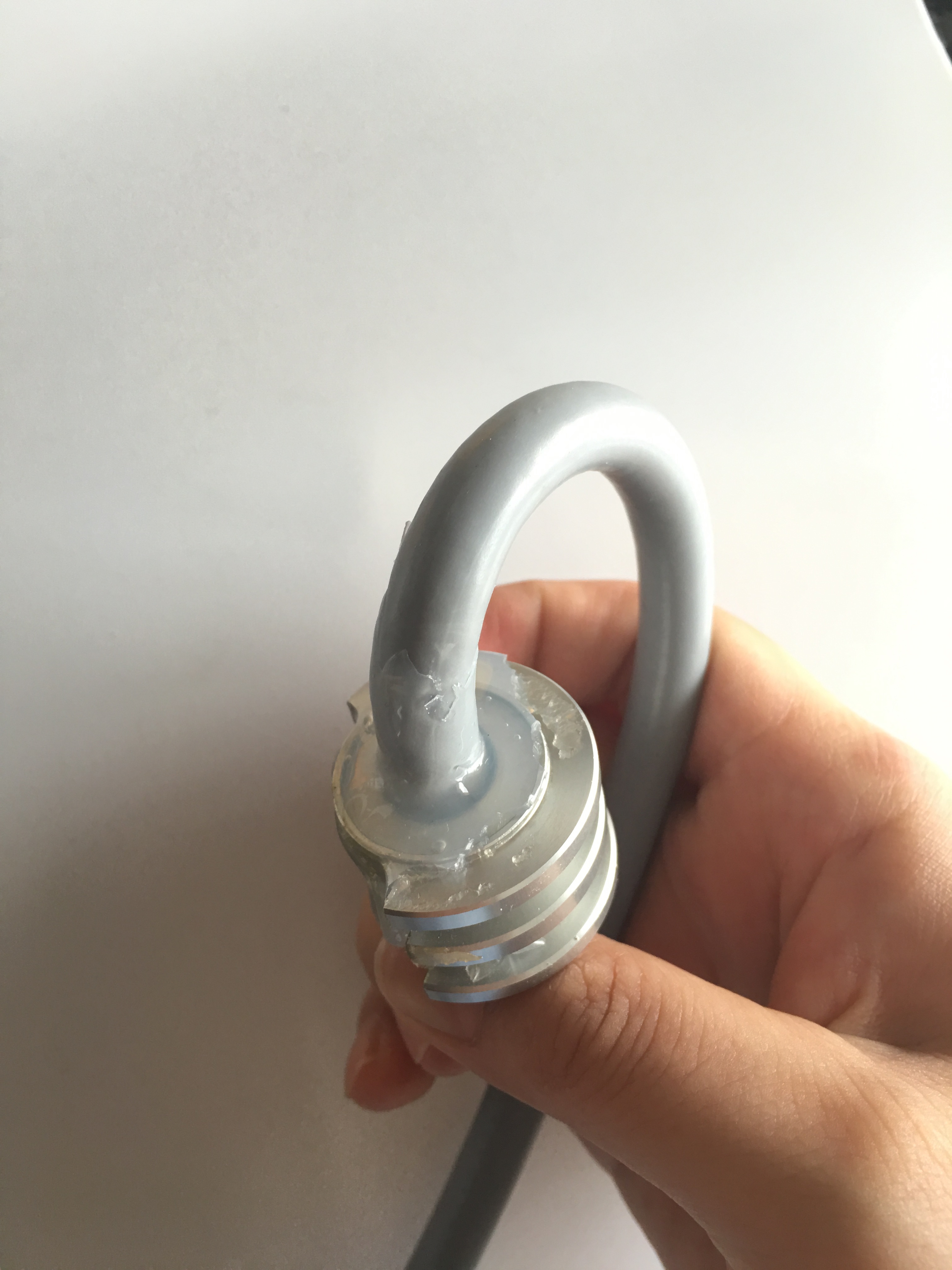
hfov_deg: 48.2
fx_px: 1063
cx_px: 476
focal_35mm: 29
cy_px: 635
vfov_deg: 61.7
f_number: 2.2
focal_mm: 4.15
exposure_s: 1/33
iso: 32
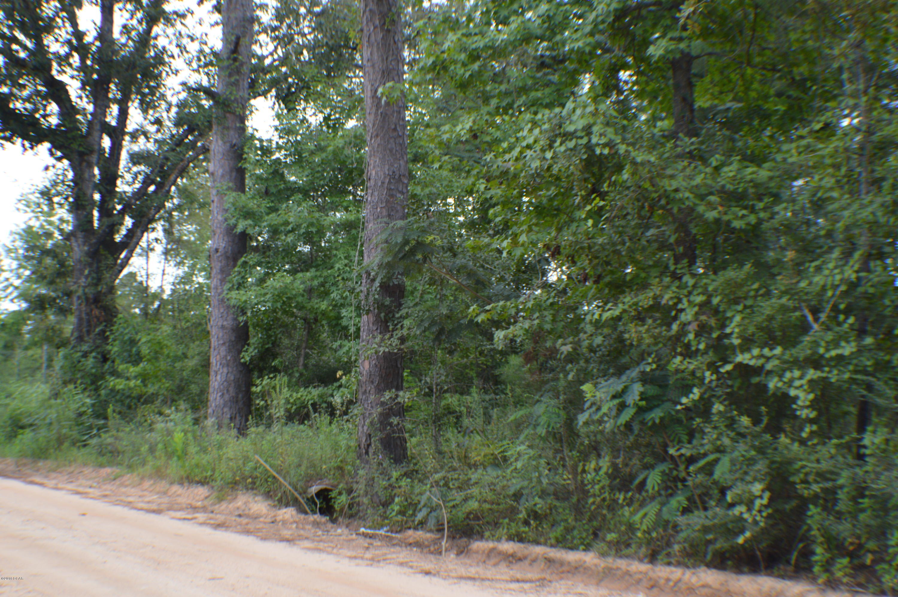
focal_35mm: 68
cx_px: 449
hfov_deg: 29.9
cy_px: 298
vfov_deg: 20.1
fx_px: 1682
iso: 320
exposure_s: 1/125
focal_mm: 45
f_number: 5.6
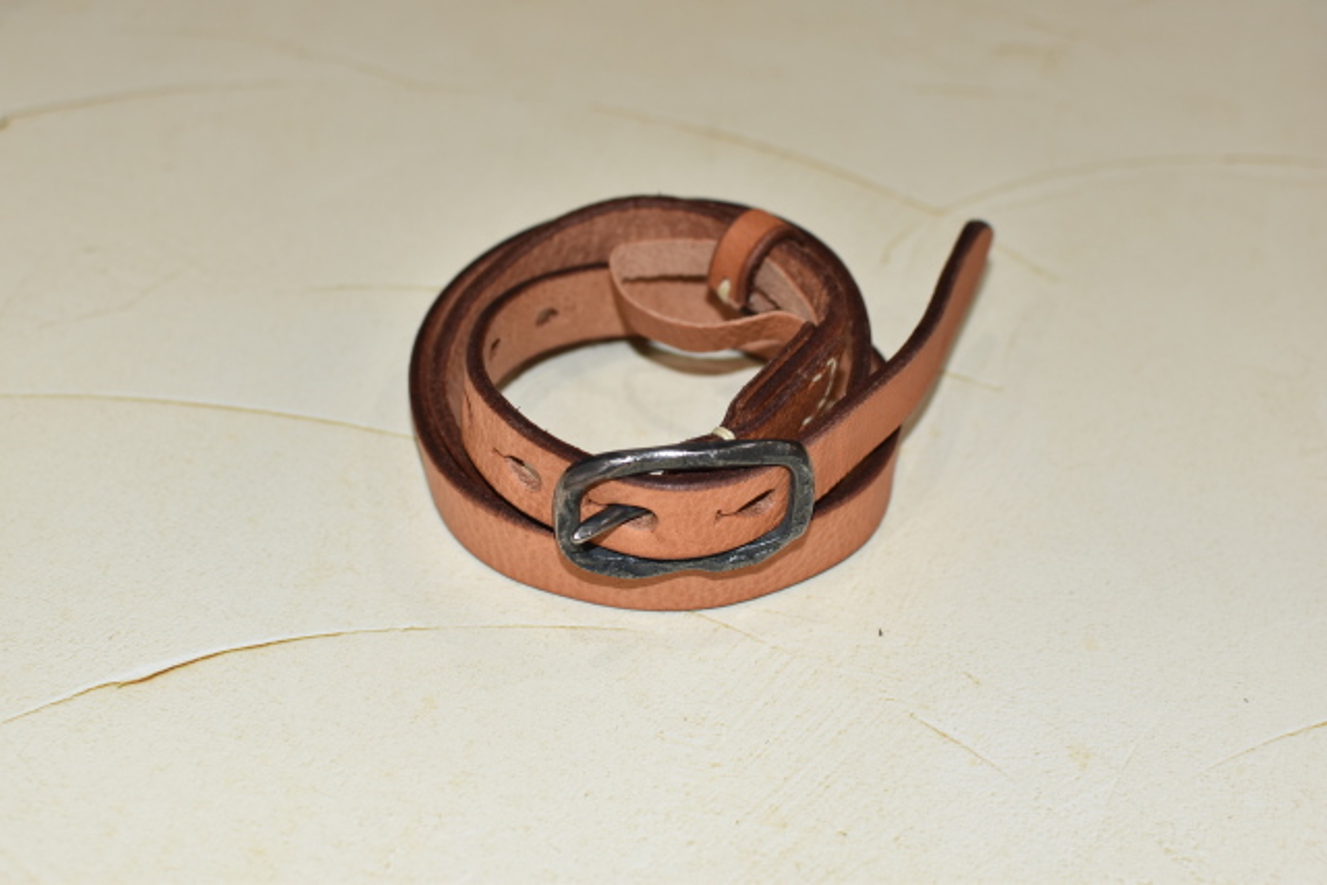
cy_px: 442
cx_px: 664
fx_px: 1936
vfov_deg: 25.8
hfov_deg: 37.8
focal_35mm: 52
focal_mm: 35
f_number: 3.5
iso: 200
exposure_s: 1/60
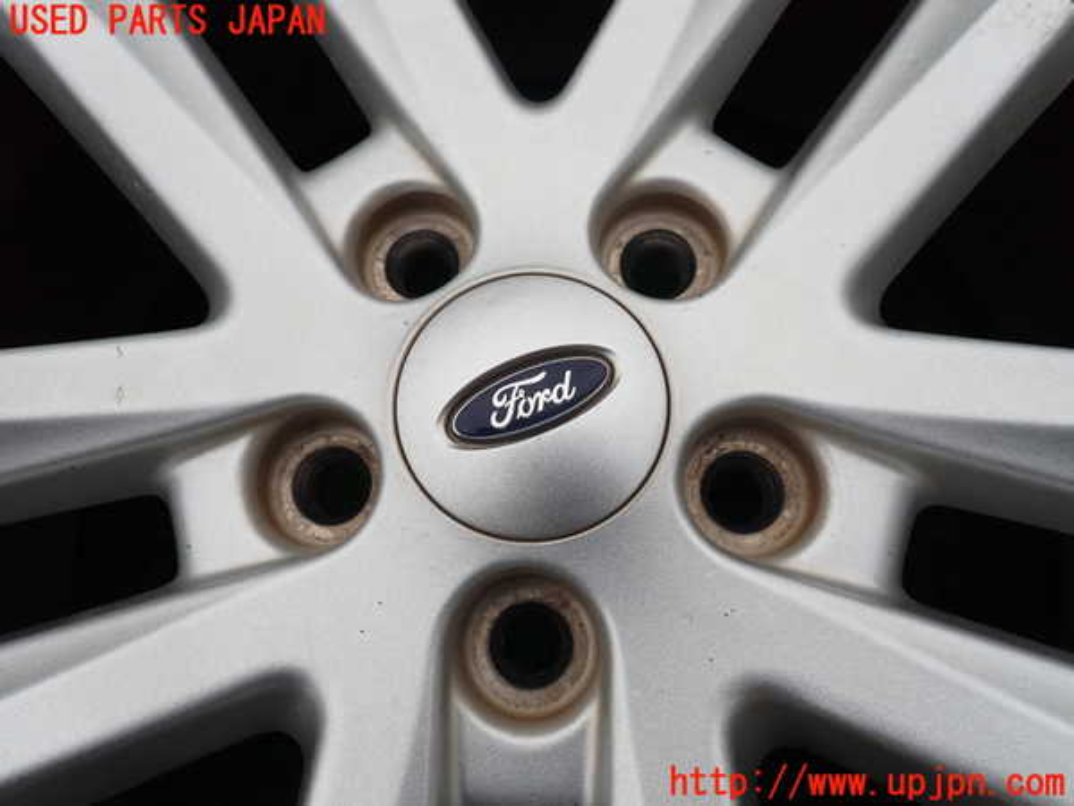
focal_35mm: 25
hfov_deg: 69.4
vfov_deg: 54.9
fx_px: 776
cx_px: 537
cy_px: 403
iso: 100
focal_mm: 4.5
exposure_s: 1/320
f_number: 2.8
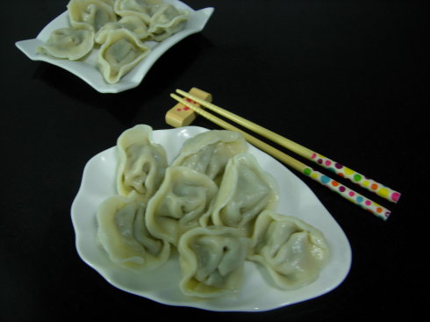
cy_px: 161
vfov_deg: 39.6
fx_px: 447
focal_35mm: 36
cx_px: 215
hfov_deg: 51.4
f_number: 2.7
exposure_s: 1/4
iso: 77
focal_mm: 7.5
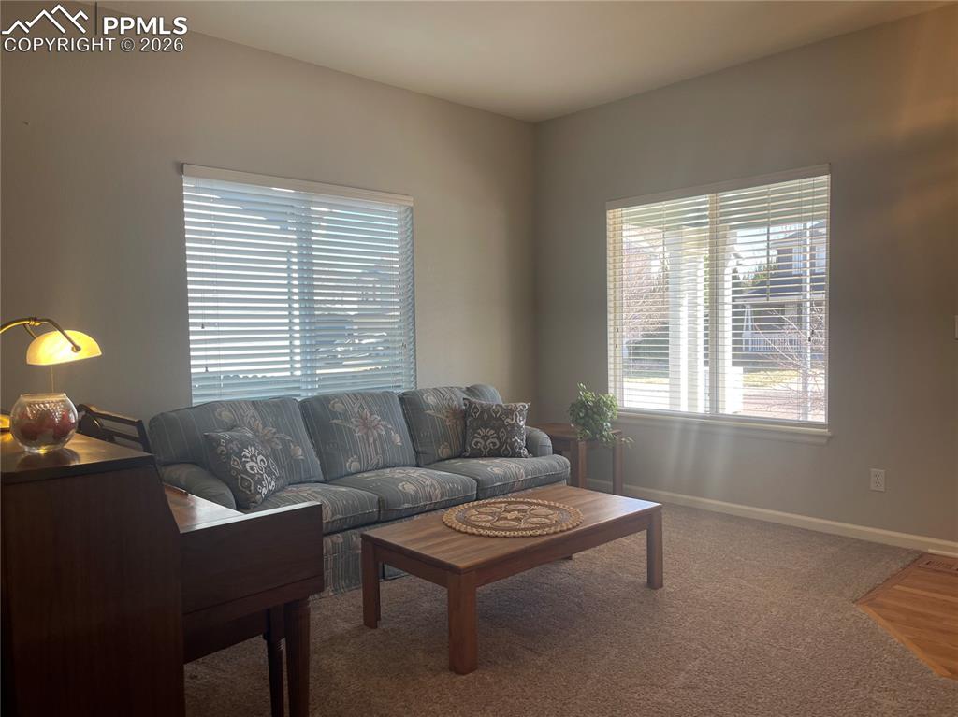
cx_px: 479
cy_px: 358
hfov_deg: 69.4
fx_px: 692
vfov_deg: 54.8
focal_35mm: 25
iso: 50
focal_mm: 5.1
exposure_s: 1/120
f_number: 1.6
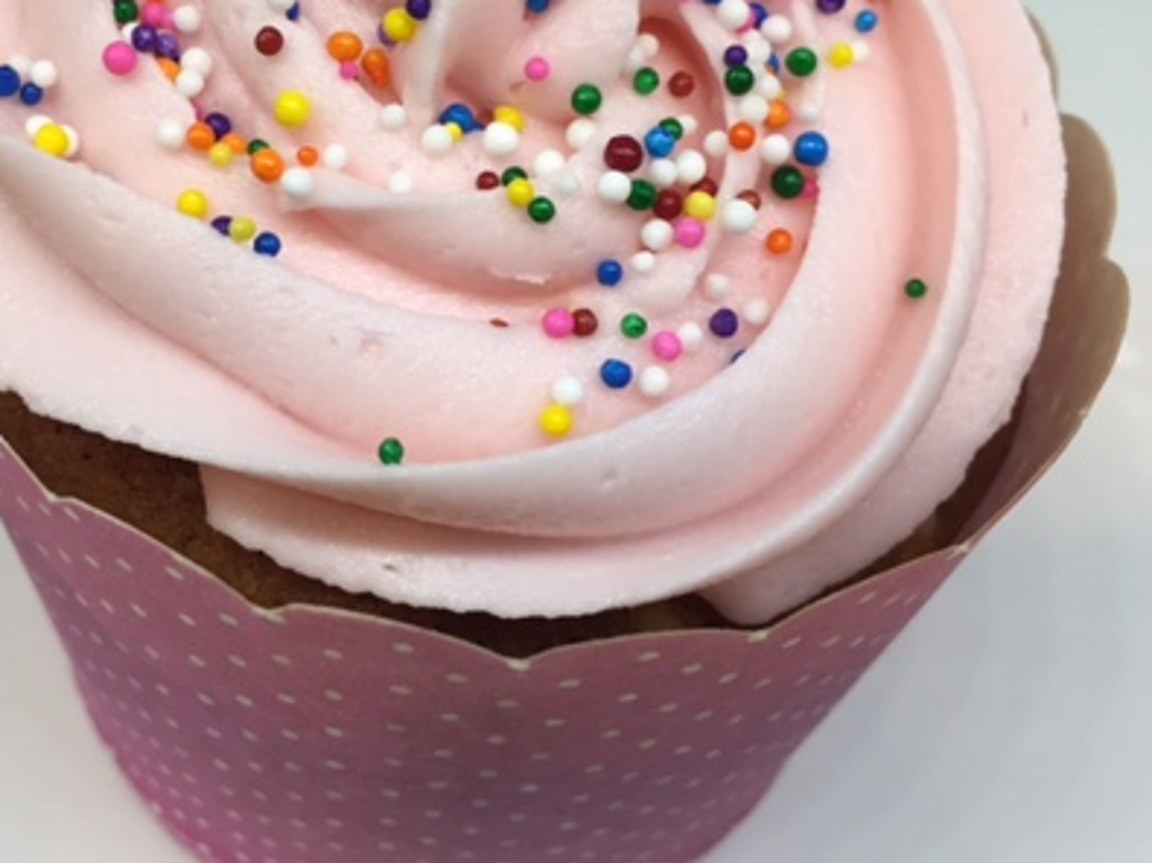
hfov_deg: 40.1
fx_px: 1564
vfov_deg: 30.7
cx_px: 411
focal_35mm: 47
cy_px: 306
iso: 32
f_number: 2.2
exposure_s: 1/30
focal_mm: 4.15
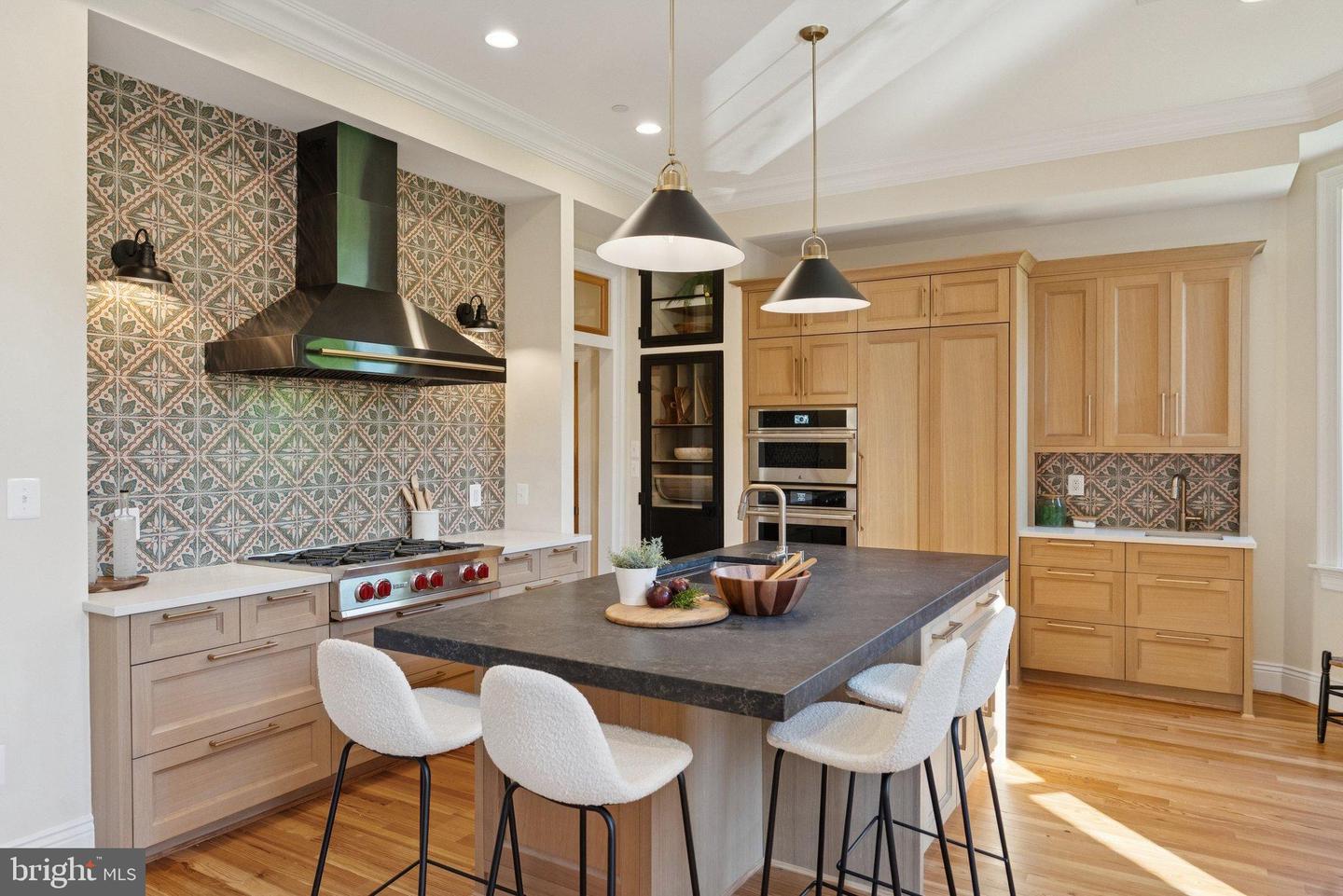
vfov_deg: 55.1
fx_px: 858
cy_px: 448
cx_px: 672
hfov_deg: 76.1
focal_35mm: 23
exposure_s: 1/160
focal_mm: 23
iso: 2000
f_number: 6.3
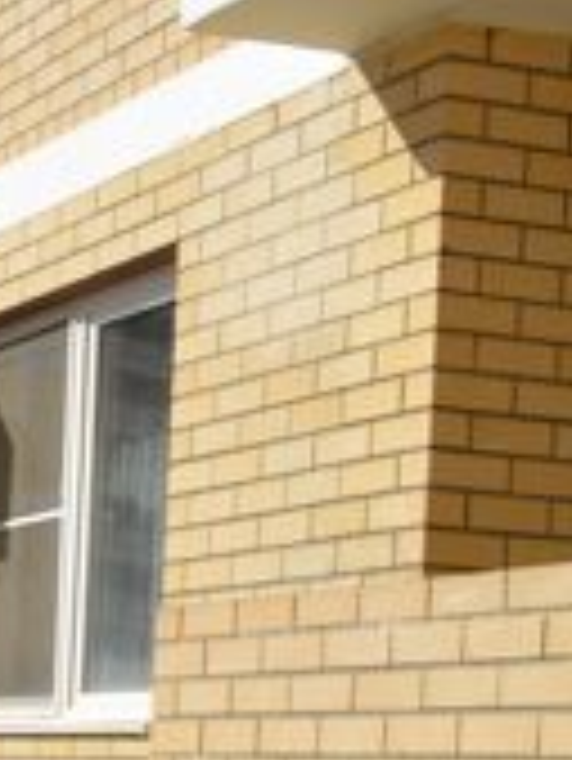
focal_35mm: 98
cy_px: 944
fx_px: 2156
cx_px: -572
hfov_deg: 13.1
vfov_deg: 18.8
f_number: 10
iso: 100
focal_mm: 18
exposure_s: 1/200
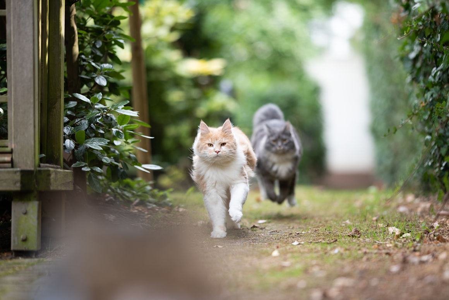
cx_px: 224
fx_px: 1684
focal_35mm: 135
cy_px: 150
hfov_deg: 15.2
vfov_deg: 10.2
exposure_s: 1/1000
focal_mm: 135
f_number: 1.8
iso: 360
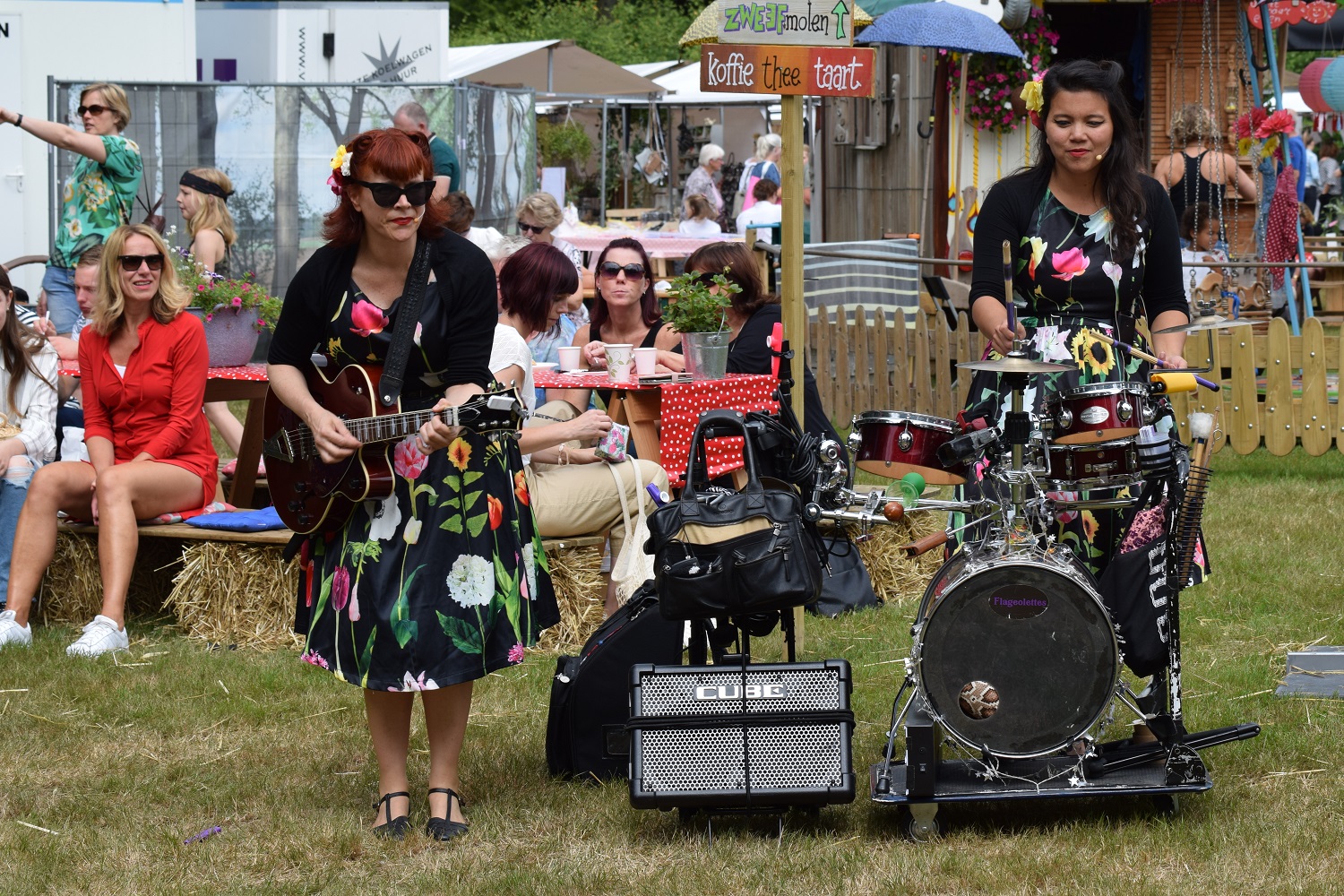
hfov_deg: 19.5
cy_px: 448
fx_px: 3920
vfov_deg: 13.0
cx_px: 672
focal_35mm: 105
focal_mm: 70
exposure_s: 1/250
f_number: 8
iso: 200
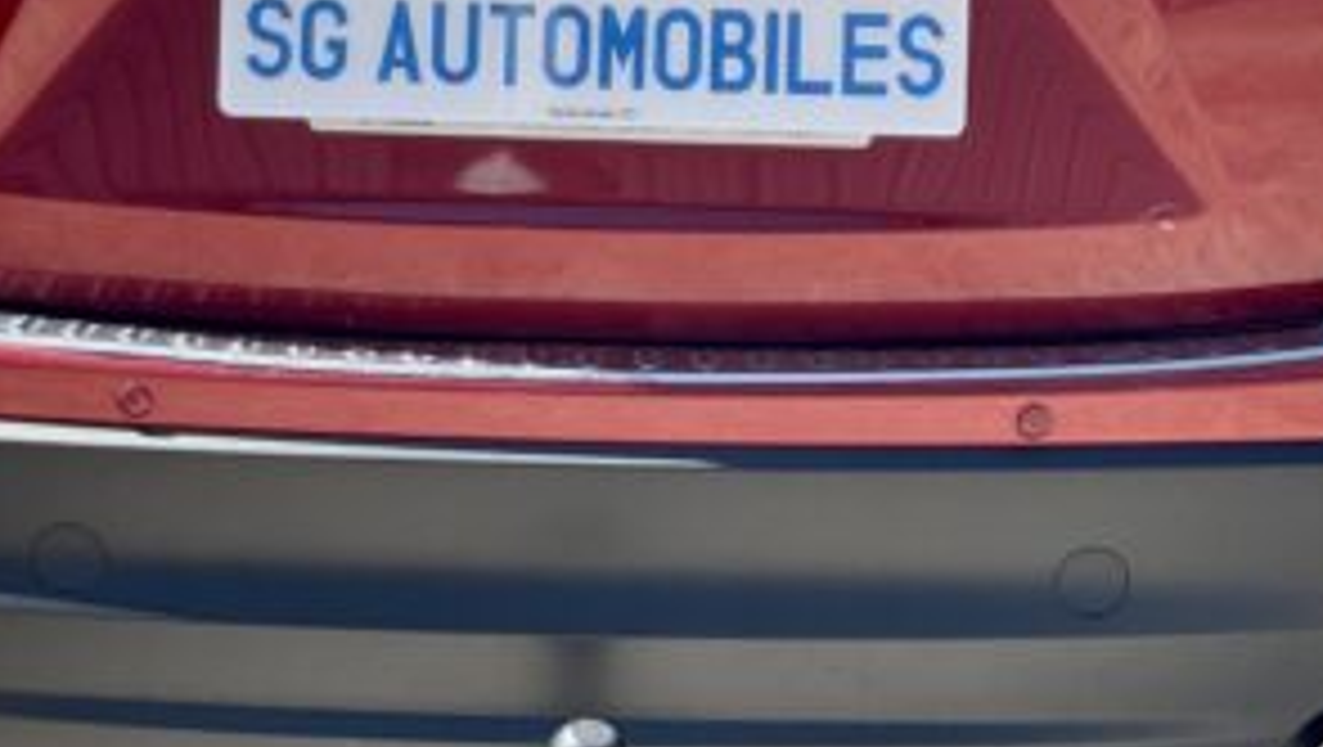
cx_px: 454
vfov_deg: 7.8
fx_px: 5407
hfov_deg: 13.9
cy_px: -108
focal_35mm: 154
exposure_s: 1/773
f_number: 2
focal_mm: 6
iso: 32
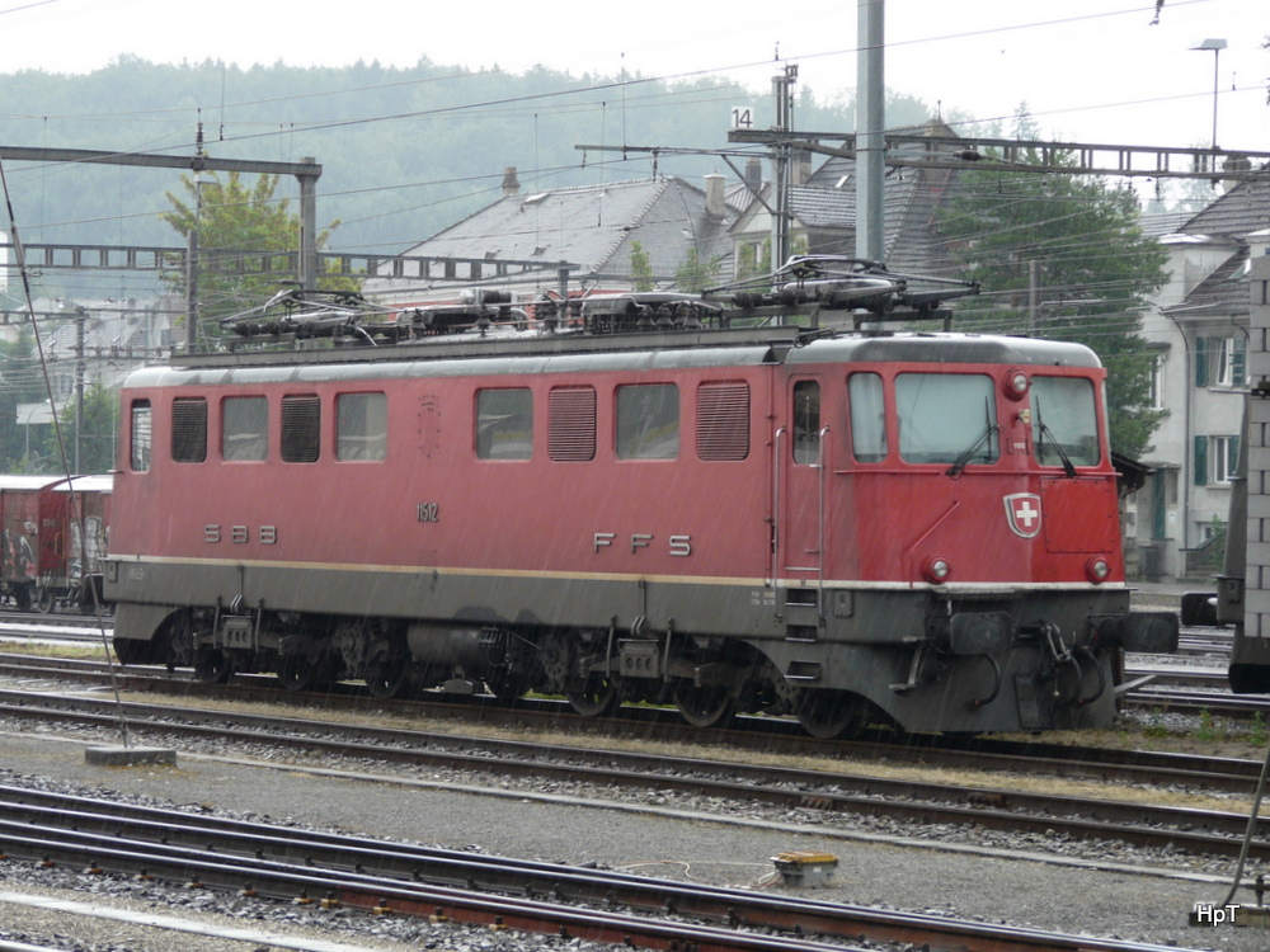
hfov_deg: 15.6
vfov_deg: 11.8
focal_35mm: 126
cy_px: 476
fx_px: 4623
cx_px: 635
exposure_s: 1/60
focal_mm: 20.6
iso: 100
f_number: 3.6
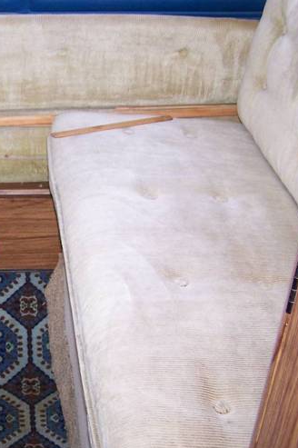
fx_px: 808
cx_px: -34
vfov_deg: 31.0
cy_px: 225
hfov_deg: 19.9
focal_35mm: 65
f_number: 2.8
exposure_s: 1/60
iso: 140
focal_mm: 6.3
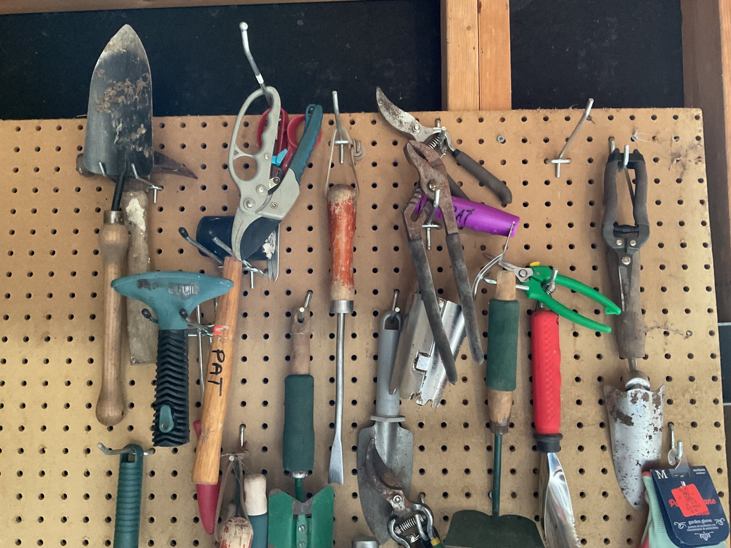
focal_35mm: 29
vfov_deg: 48.2
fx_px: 612
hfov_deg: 61.7
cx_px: 366
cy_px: 274
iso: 320
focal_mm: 3
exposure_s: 1/33
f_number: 1.8
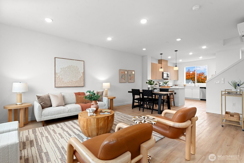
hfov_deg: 93.2
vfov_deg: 70.5
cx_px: 122
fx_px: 115
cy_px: 82
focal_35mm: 17
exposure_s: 1/20
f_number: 7.1
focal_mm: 17
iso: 640
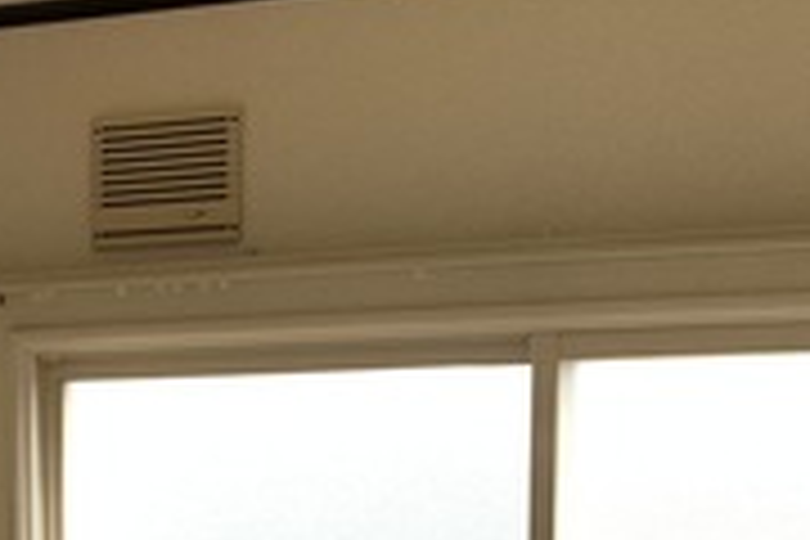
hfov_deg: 22.0
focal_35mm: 90
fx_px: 2025
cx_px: 58
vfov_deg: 14.6
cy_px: 698
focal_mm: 4.25
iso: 25
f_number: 1.8
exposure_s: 1/291
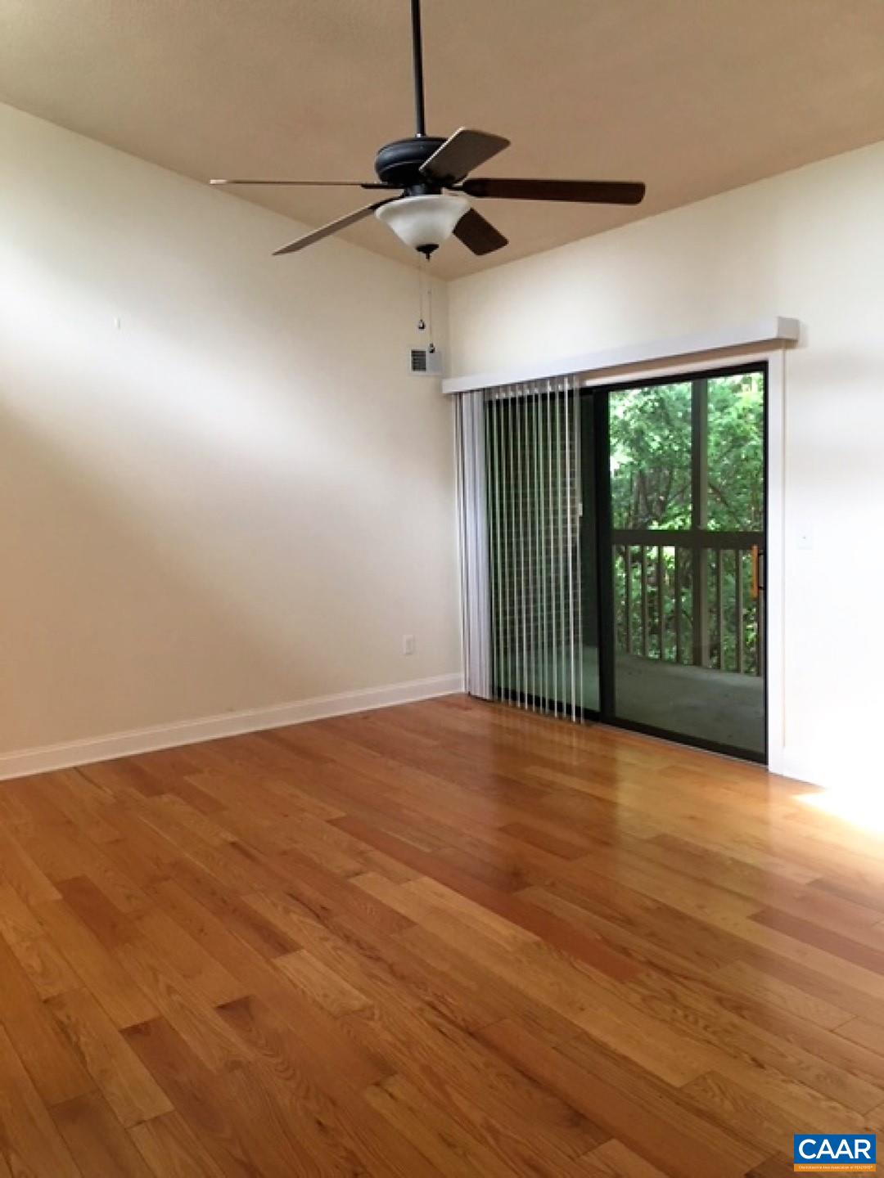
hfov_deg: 48.2
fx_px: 987
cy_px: 589
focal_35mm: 29
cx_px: 442
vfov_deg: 61.7
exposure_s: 1/30
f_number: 2.2
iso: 80
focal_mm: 4.15
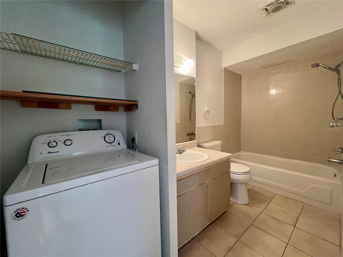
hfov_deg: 106.2
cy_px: 128
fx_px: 129
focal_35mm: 13
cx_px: 172
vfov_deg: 89.9
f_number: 1.8
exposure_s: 1/60
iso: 250
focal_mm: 1.57
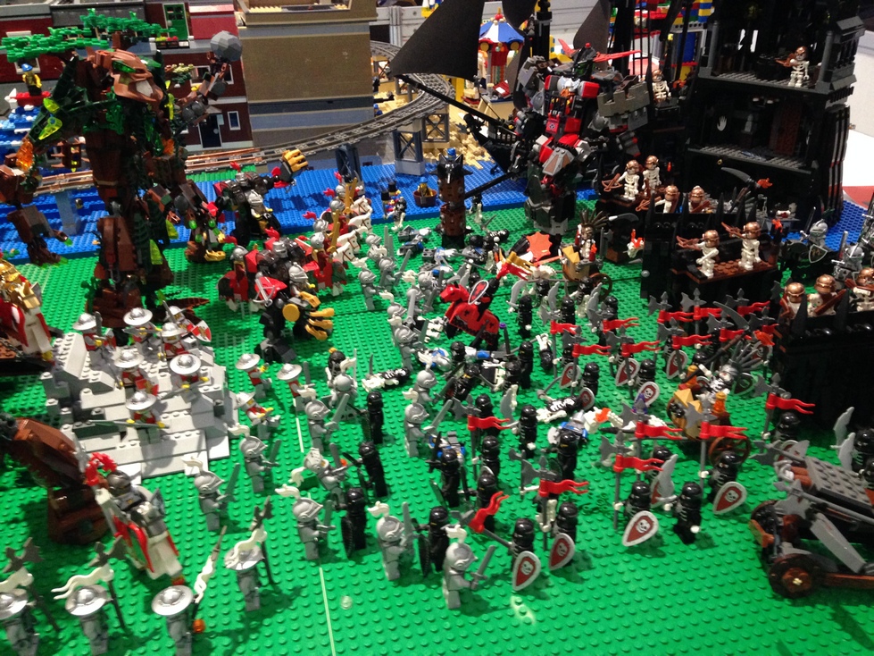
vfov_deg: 42.9
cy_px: 328
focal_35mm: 33
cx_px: 437
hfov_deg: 55.4
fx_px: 833
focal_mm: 4.12
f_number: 2.4
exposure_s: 1/20
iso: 320
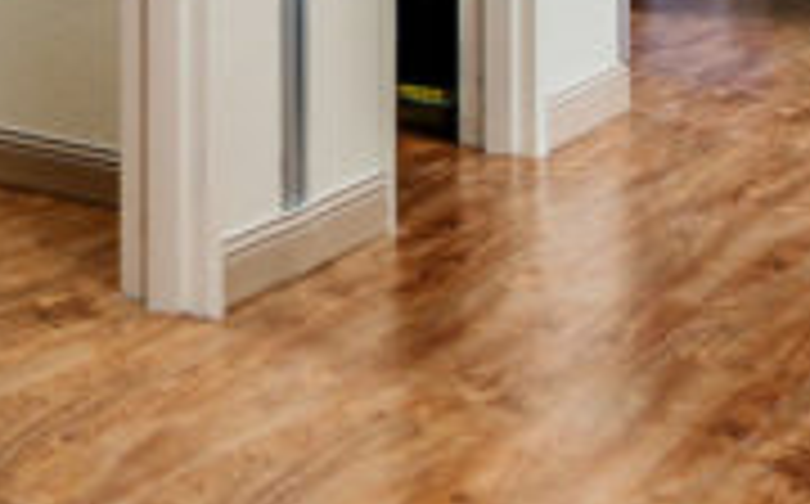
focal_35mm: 93
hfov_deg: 14.1
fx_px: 2050
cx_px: -1206
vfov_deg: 13.1
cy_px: -295
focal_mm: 16
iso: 200
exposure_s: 1/5
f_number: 10
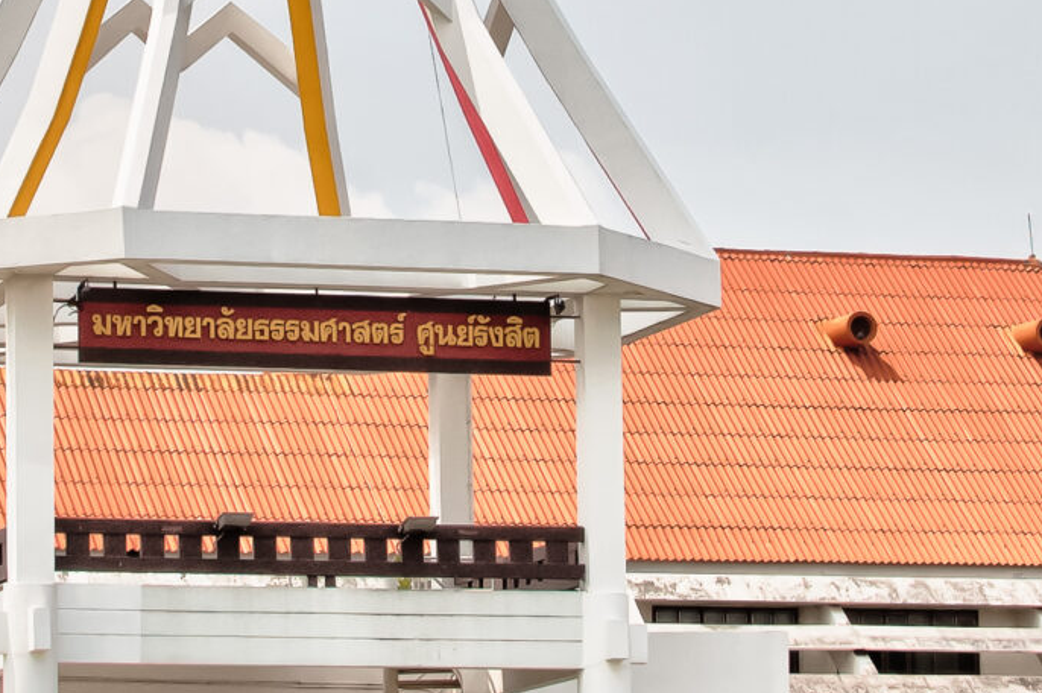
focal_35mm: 196
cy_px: 70
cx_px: 283
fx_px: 5664
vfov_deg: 7.0
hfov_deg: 10.5
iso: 200
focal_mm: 35
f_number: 6.3
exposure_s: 1/1000
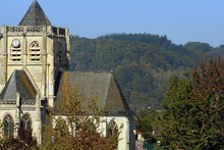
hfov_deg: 9.6
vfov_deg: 6.4
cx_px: 31
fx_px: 1332
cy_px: 109
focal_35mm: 214
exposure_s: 1/320
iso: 200
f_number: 13
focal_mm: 112
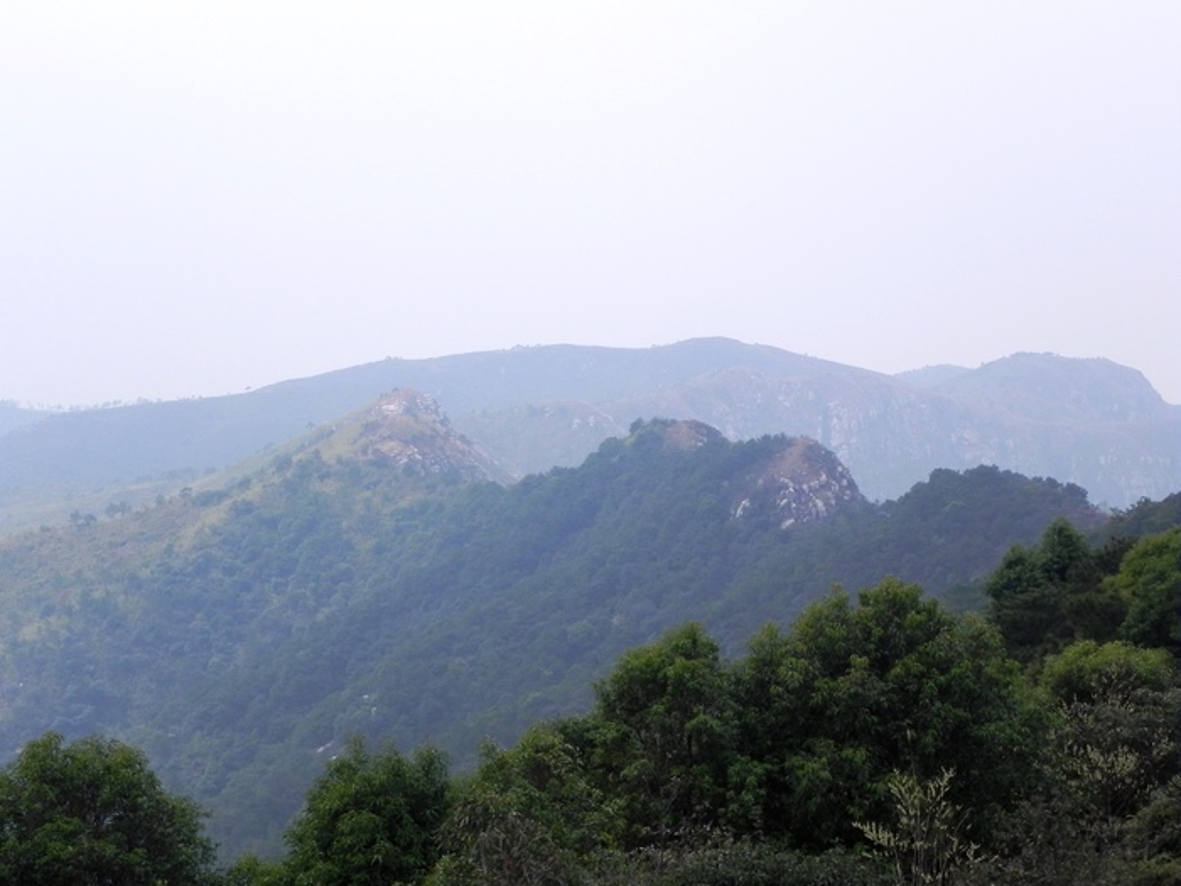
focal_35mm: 95
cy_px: 443
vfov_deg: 15.6
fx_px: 3241
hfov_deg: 20.7
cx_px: 590
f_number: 7.1
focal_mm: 16.9
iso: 160
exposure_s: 1/390
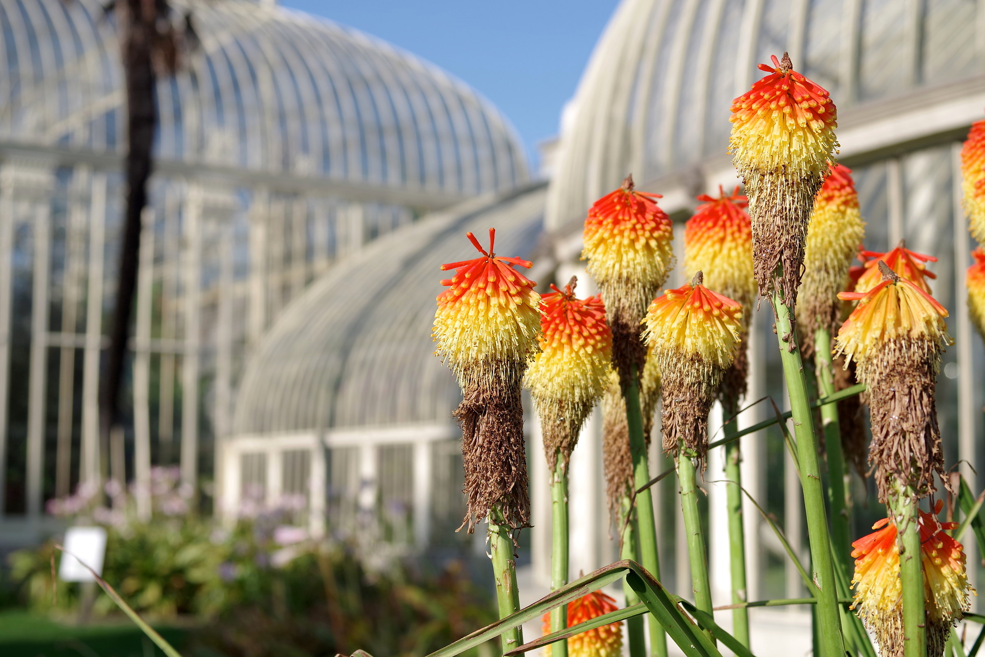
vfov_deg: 22.6
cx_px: 492
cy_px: 328
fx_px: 1642
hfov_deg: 33.4
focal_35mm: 60
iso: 100
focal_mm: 40
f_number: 4
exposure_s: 1/800
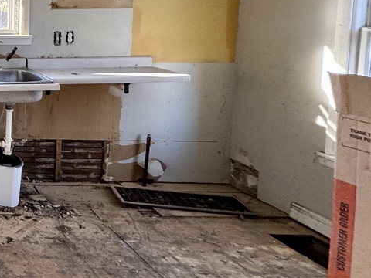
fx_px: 450
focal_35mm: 42
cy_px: 42
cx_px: -170
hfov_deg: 29.5
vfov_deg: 33.0
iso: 200
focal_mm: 2.22
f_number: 2.2
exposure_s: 1/99
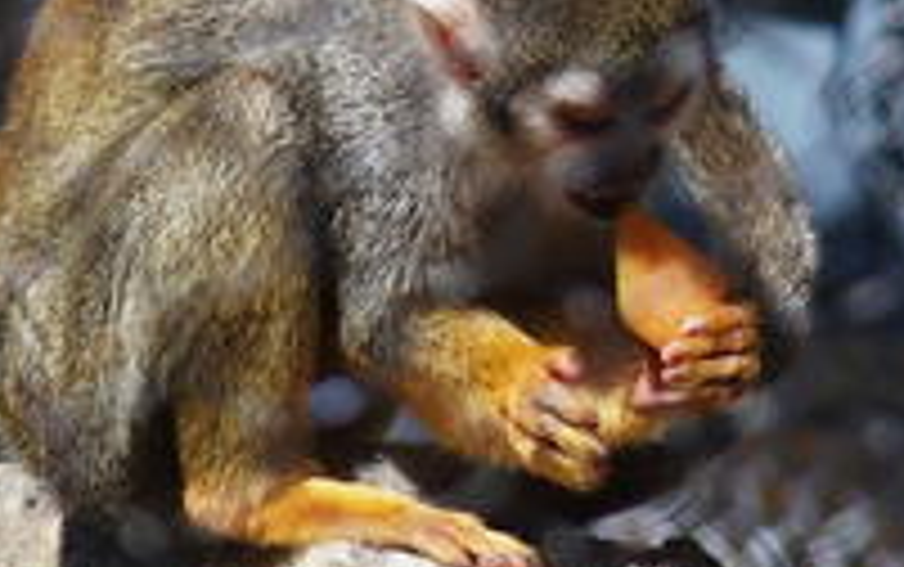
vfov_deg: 1.9
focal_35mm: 711
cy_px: -45
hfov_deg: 3.0
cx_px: 387
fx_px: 17532
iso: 100
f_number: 3.5
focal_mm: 64.3
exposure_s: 1/640
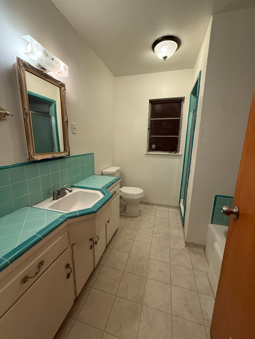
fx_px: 138
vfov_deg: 102.1
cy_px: 170
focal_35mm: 14
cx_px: 128
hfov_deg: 85.7
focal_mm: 2.22
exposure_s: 1/60
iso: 400
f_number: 2.2
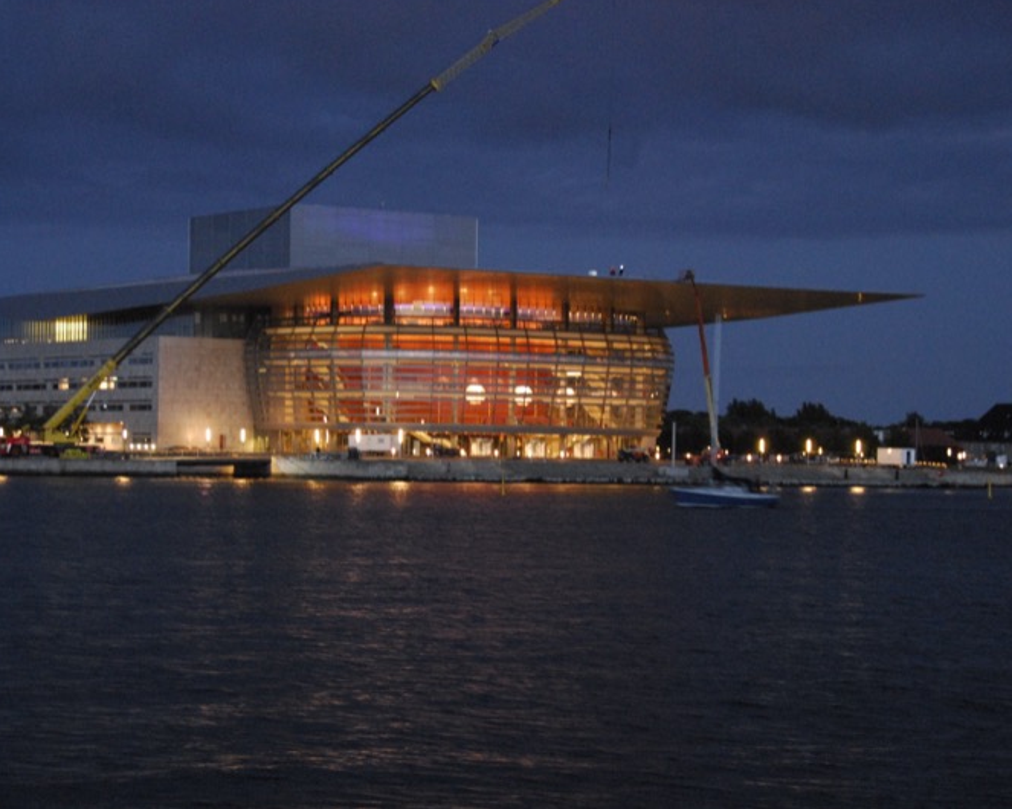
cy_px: 404
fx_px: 2545
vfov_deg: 18.1
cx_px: 475
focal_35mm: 85
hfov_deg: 22.5
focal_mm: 50
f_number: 4.8
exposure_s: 1/4
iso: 1600
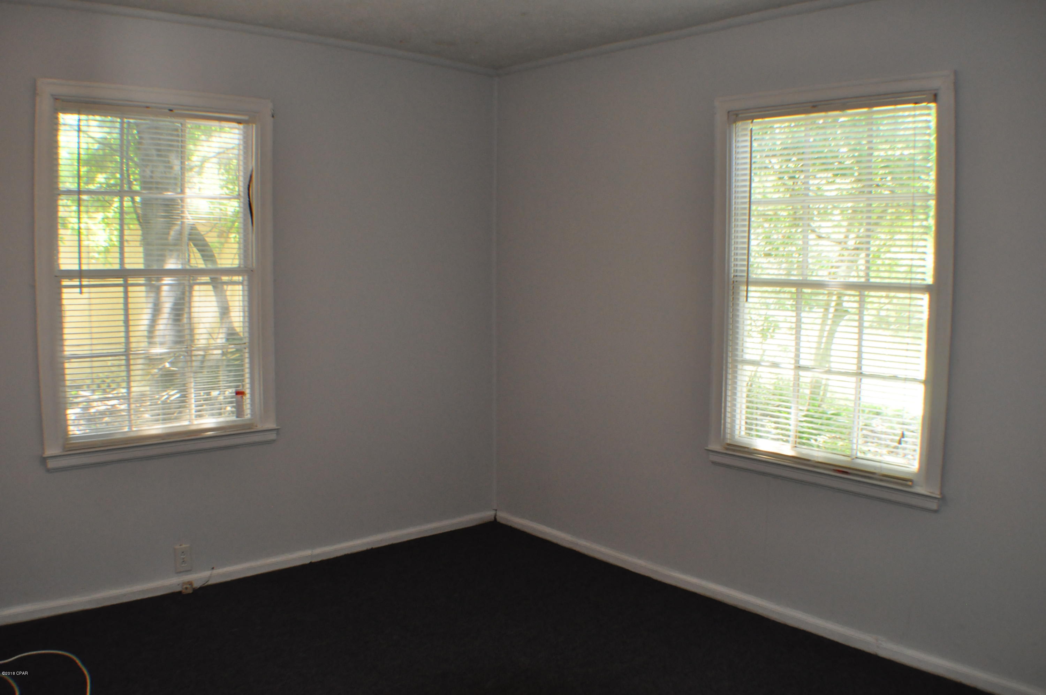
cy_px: 348
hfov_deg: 53.2
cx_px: 523
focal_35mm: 36
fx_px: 1045
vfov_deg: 36.8
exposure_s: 1/60
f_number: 5.6
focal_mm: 24
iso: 1100
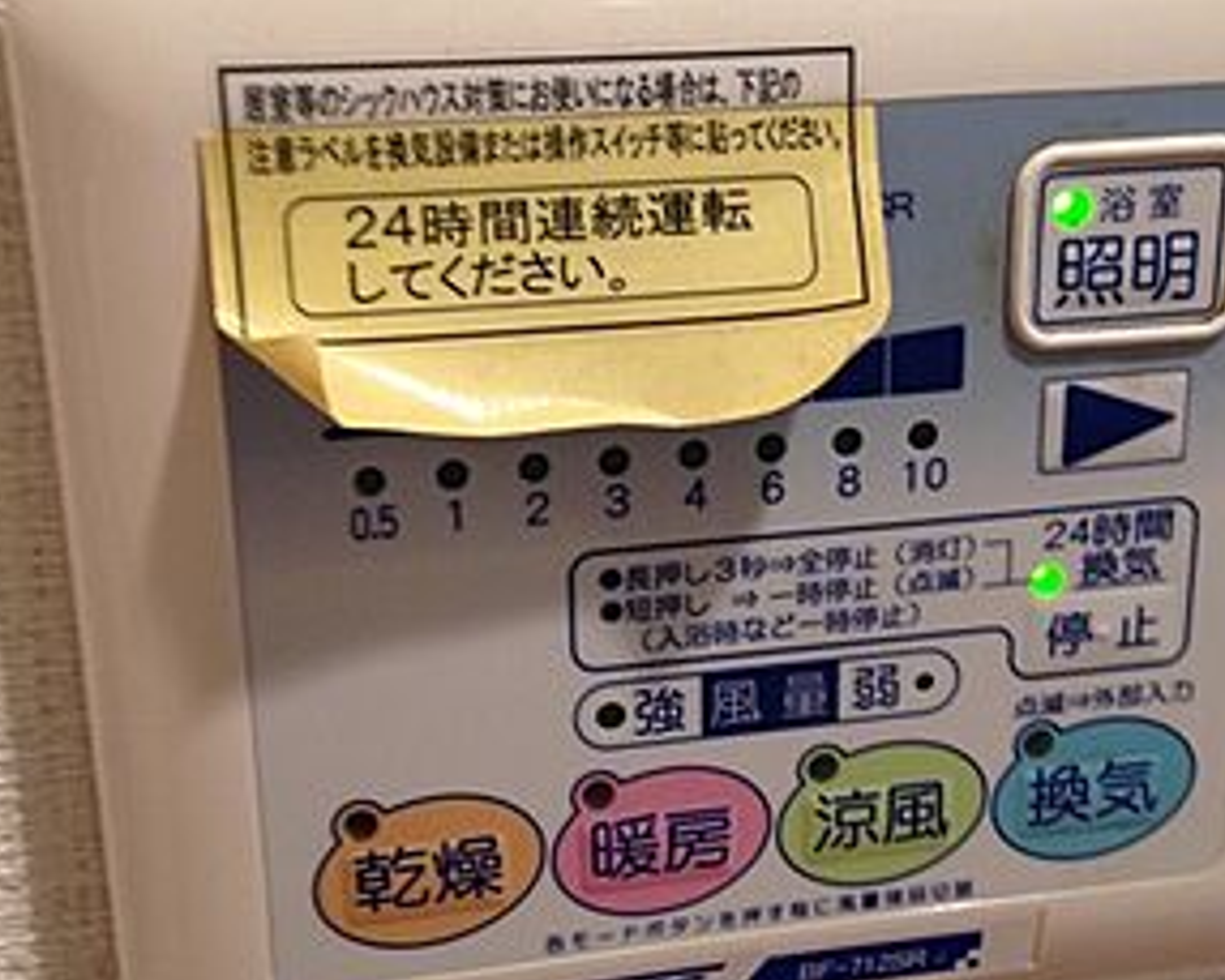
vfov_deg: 28.1
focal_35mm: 54
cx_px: 702
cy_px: 437
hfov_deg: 34.7
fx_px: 1958
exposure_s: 1/20
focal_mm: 4.12
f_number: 2.4
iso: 64
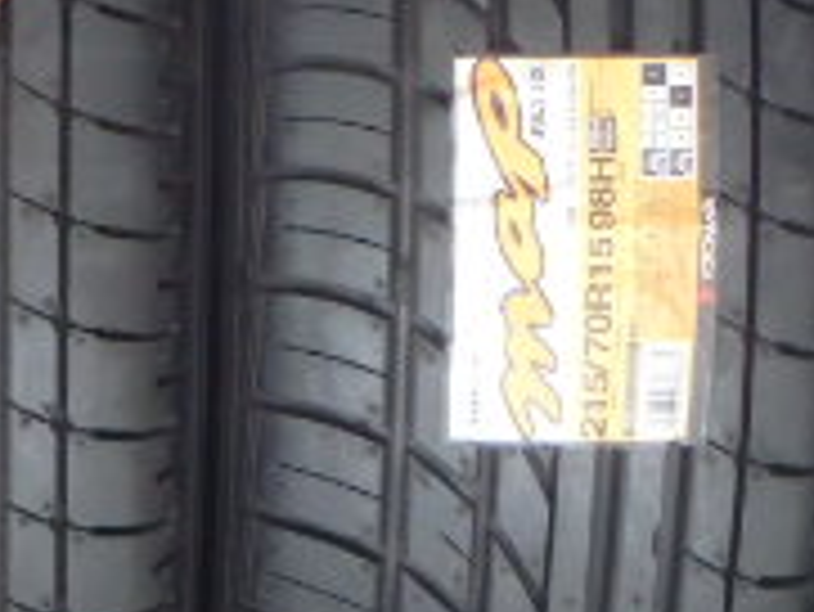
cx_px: 193
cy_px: 207
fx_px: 2988
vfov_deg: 11.7
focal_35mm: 127
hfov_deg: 15.4
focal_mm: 6.4
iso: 640
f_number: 4.5
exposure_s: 1/40
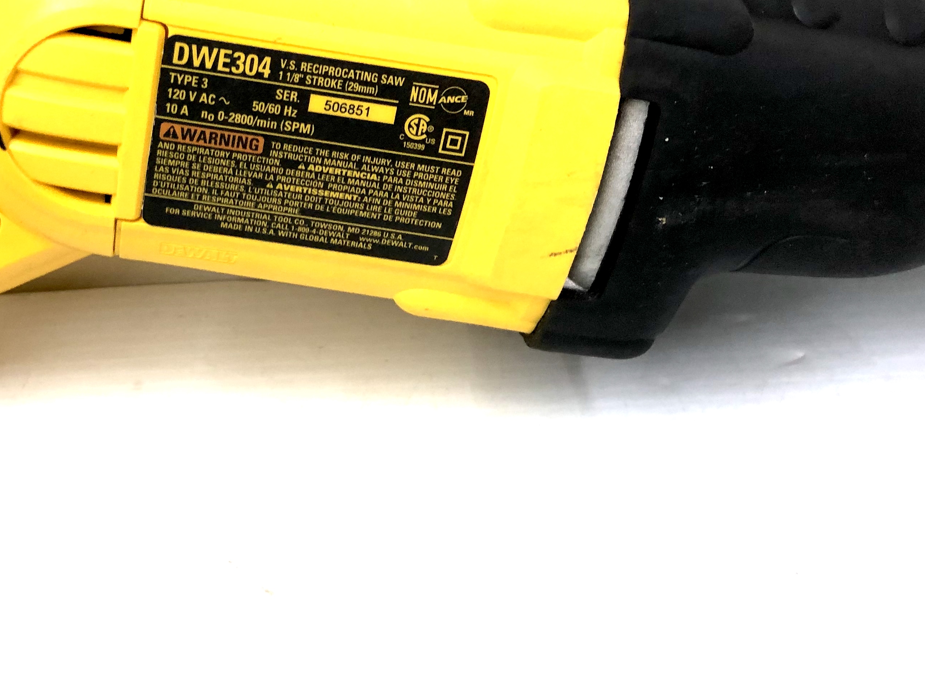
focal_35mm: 44
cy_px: 153
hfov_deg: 42.1
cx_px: 275
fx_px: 1176
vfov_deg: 32.1
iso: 50
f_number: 1.8
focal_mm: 4
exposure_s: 1/15
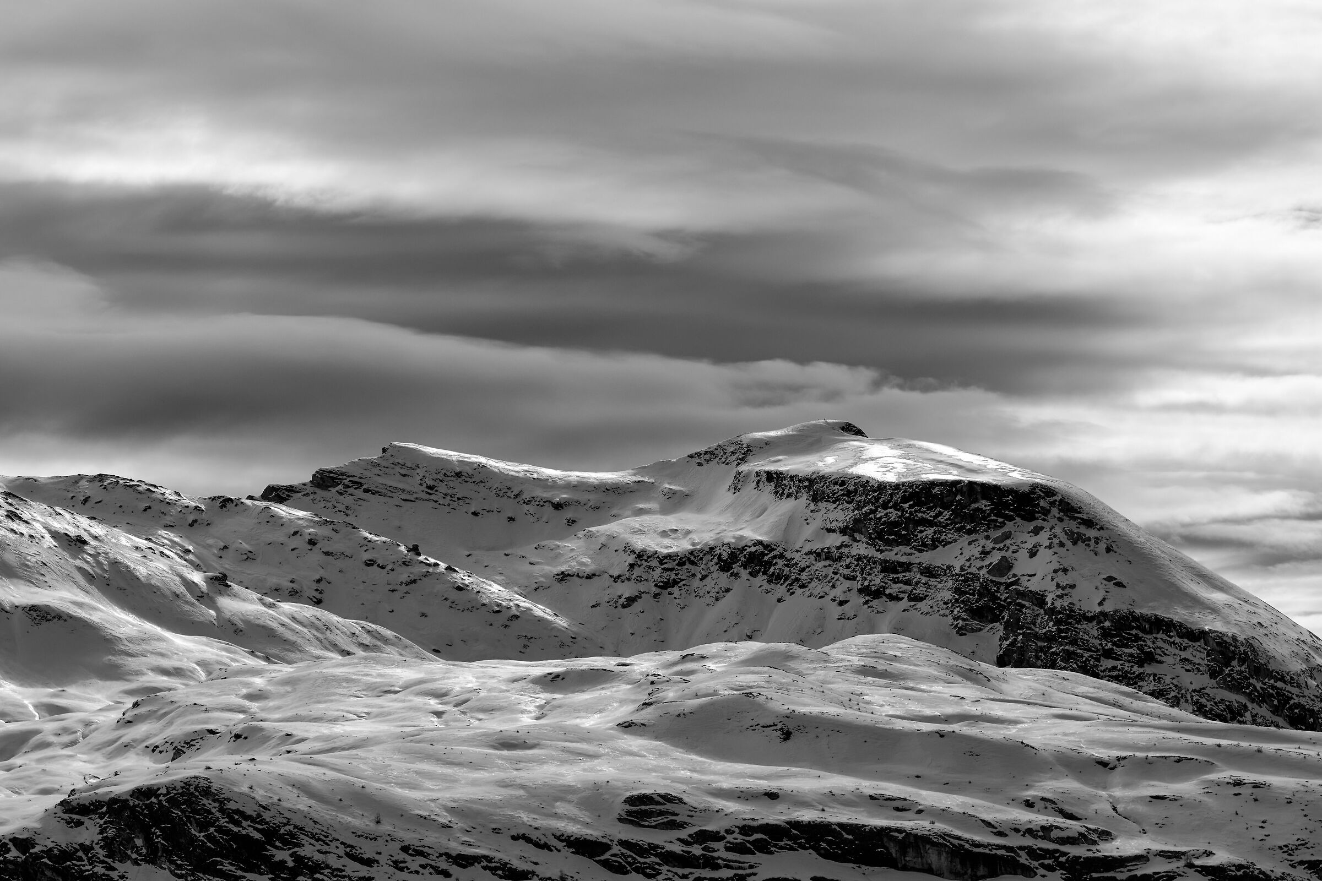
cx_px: 661
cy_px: 440
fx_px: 4957
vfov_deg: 10.2
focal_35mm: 135
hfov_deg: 15.2
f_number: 5.6
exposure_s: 1/3200
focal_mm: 90
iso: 200
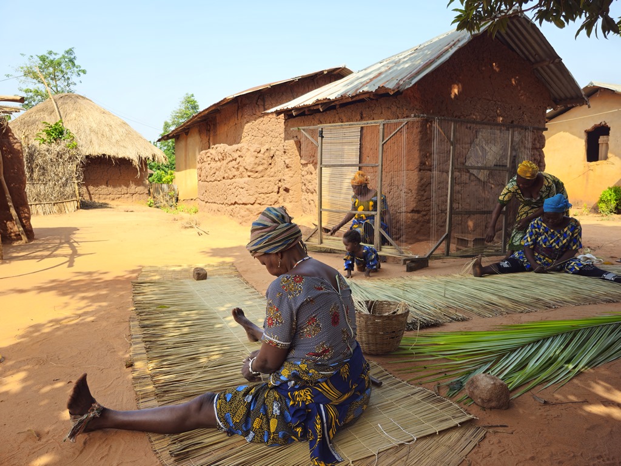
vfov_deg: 58.9
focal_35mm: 23
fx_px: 413
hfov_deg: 73.9
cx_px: 310
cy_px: 233
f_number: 1.7
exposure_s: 1/226
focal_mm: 6.3
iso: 10
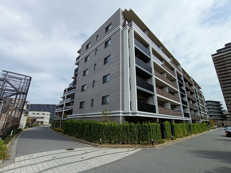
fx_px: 107
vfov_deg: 78.1
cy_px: 86
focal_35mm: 16
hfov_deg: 94.5
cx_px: 116
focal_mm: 1.68
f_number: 2.2
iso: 64
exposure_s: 1/1195
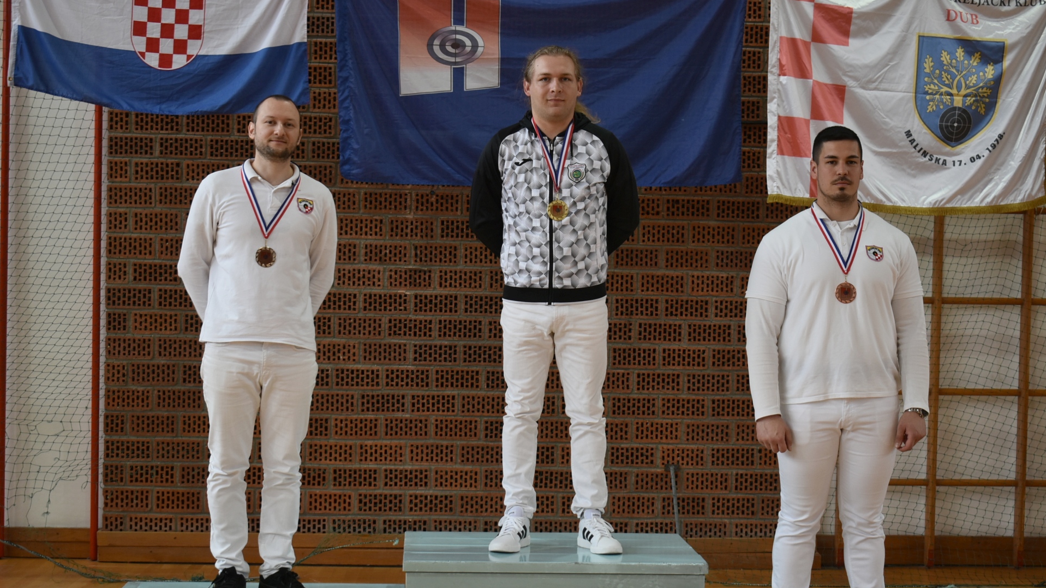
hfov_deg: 33.3
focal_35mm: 63
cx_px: 523
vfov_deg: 19.1
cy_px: 324
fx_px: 1747
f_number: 5.6
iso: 400
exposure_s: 1/60
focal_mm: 40
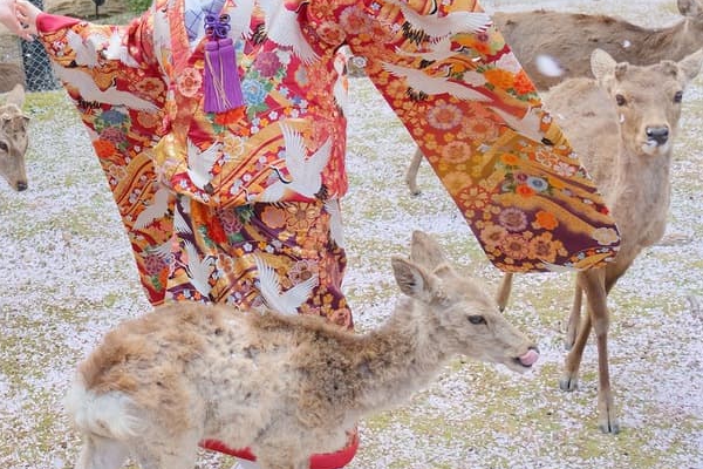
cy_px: 165
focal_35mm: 72
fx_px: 1406
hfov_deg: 26.4
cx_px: -21
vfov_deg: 18.9
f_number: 4
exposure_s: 1/640
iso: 800
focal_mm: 20.2
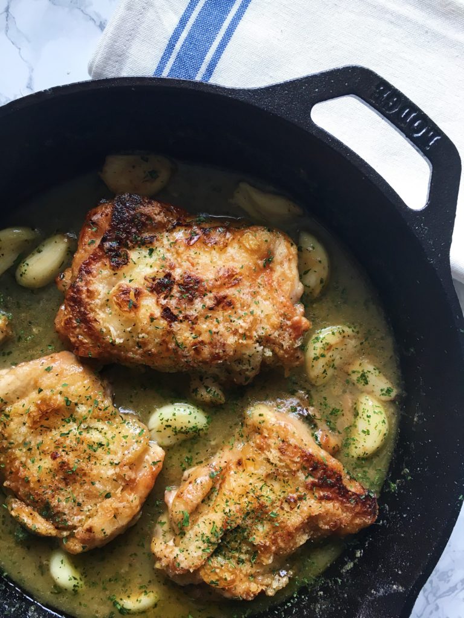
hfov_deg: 48.2
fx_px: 518
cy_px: 309
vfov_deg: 61.7
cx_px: 232
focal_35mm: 29
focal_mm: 4.15
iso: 32
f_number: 2.2
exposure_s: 1/30
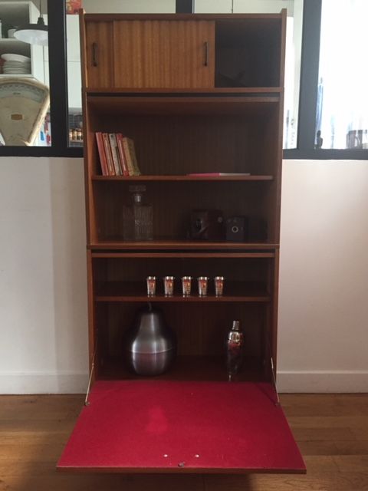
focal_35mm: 29
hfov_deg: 48.2
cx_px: 184
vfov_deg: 61.7
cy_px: 246
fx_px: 411
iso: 200
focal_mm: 4.15
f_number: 2.2
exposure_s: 1/33
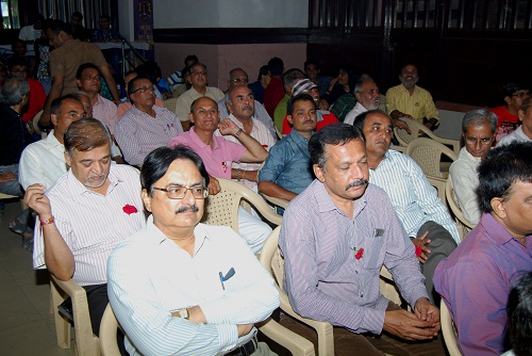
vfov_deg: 36.9
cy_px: 178
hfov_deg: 53.1
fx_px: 532
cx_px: 266
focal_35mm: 36
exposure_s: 1/100
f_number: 6.3
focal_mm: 24
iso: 400
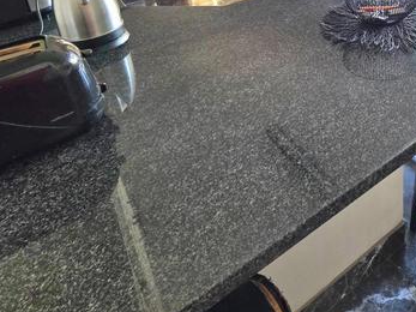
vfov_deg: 40.3
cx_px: 336
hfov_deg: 55.5
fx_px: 360
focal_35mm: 30
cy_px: -8
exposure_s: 1/50.3
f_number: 1.9
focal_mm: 2.2
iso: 160
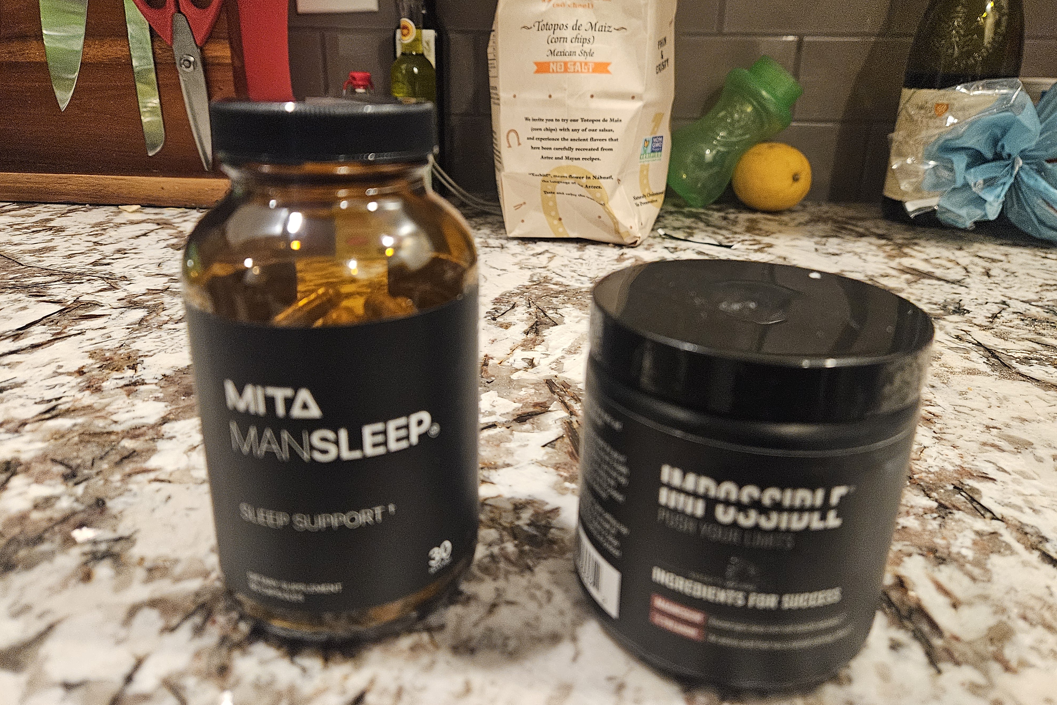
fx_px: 705
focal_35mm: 24
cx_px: 528
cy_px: 312
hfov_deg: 73.7
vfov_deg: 53.0
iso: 800
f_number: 1.8
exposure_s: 1/120
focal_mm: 5.4
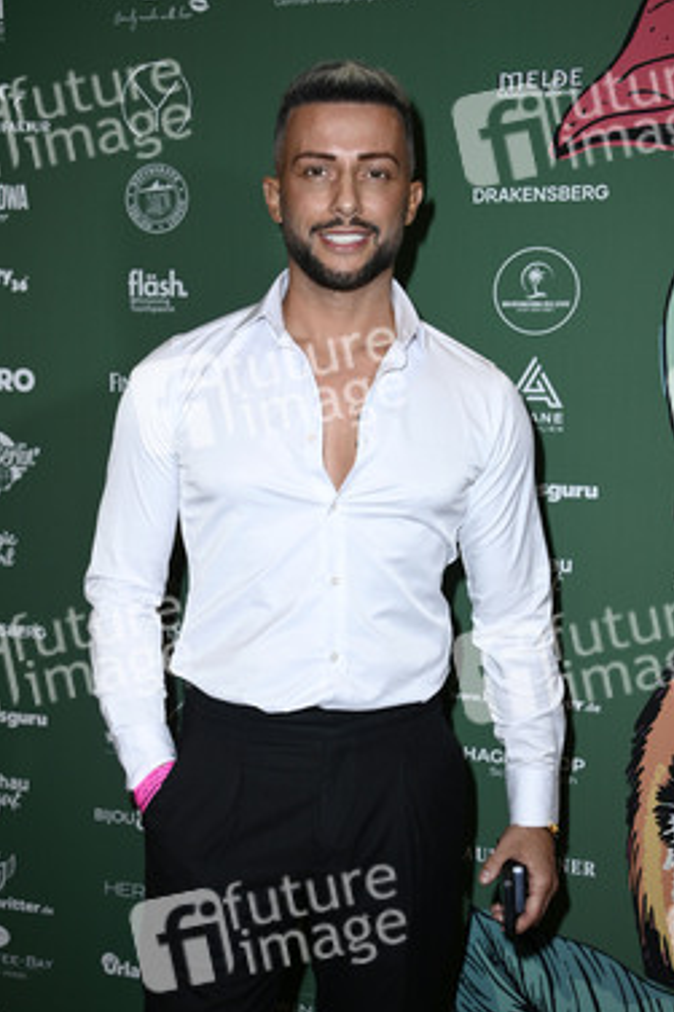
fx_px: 1490
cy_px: 526
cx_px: 346
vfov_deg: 37.5
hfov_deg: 25.5
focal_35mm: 53
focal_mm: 50
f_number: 5.6
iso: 1000
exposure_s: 1/200
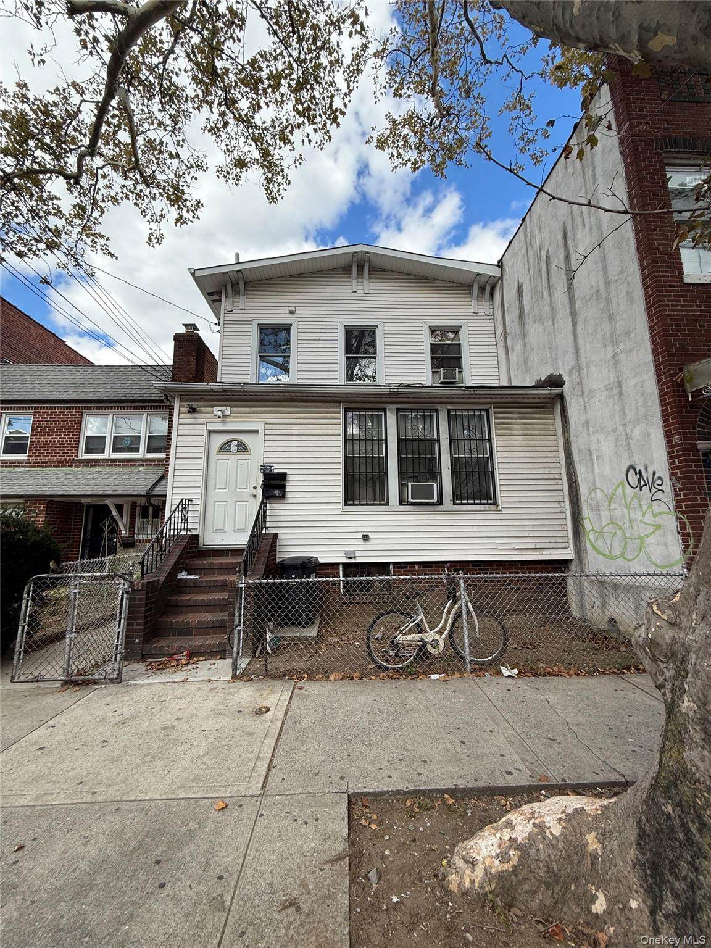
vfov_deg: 102.1
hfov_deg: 85.7
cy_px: 474
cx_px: 356
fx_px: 383
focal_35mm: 14
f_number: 2.2
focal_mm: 2.22
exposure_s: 1/770
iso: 64
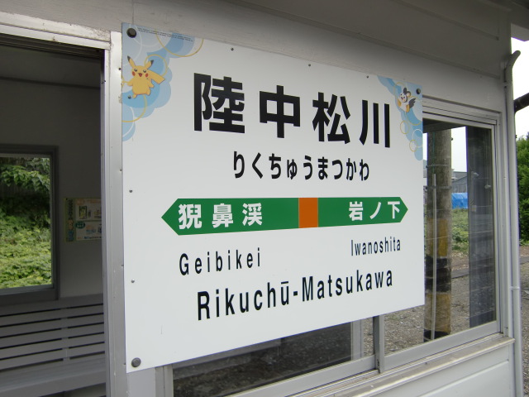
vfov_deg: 49.7
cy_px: 198
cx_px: 264
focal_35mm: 28
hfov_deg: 63.4
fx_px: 428
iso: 64
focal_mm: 4.9
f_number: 2.6
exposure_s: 1/160
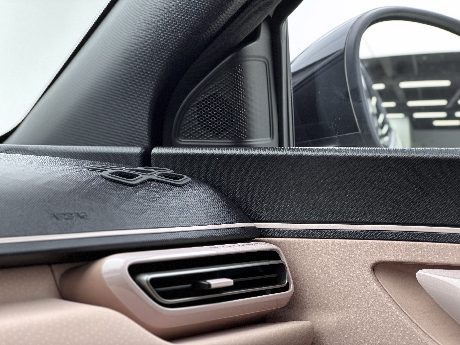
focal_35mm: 77
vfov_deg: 19.1
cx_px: 230
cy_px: 172
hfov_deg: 25.3
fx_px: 1023
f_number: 2.8
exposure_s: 1/50
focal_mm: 9
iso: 160
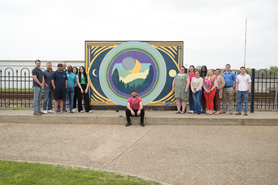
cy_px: 92
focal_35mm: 35
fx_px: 270
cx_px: 139
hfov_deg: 54.4
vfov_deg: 37.9
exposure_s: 1/500
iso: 320
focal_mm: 35
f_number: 2.8
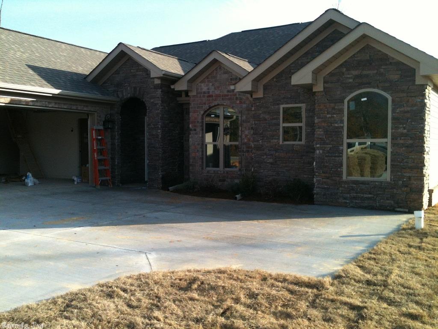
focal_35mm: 35
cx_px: 219
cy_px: 164
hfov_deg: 52.6
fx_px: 443
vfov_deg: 40.7
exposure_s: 1/485
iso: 64
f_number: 2.8
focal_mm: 3.85
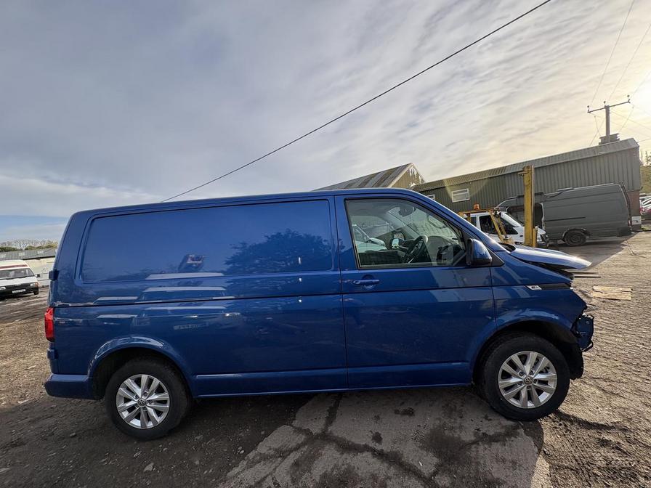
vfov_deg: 85.7
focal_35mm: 14
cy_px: 244
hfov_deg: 102.1
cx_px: 326
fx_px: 263
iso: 64
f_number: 2.2
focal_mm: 2.22
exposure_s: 1/879
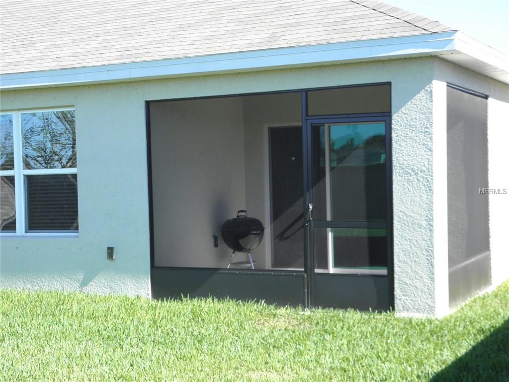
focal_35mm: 59
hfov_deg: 32.7
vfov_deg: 24.8
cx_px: 254
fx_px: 868
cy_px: 191
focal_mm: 10.6
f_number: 4.1
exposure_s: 1/200
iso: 100
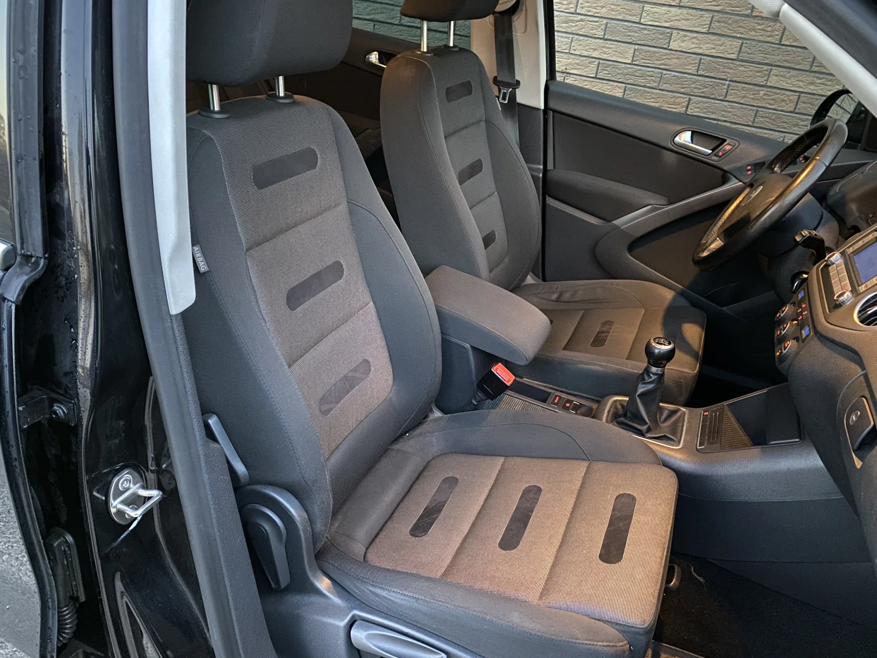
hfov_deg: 65.3
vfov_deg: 51.3
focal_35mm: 27
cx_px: 433
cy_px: 341
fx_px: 684
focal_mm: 4.25
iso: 500
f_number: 1.8
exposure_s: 1/14
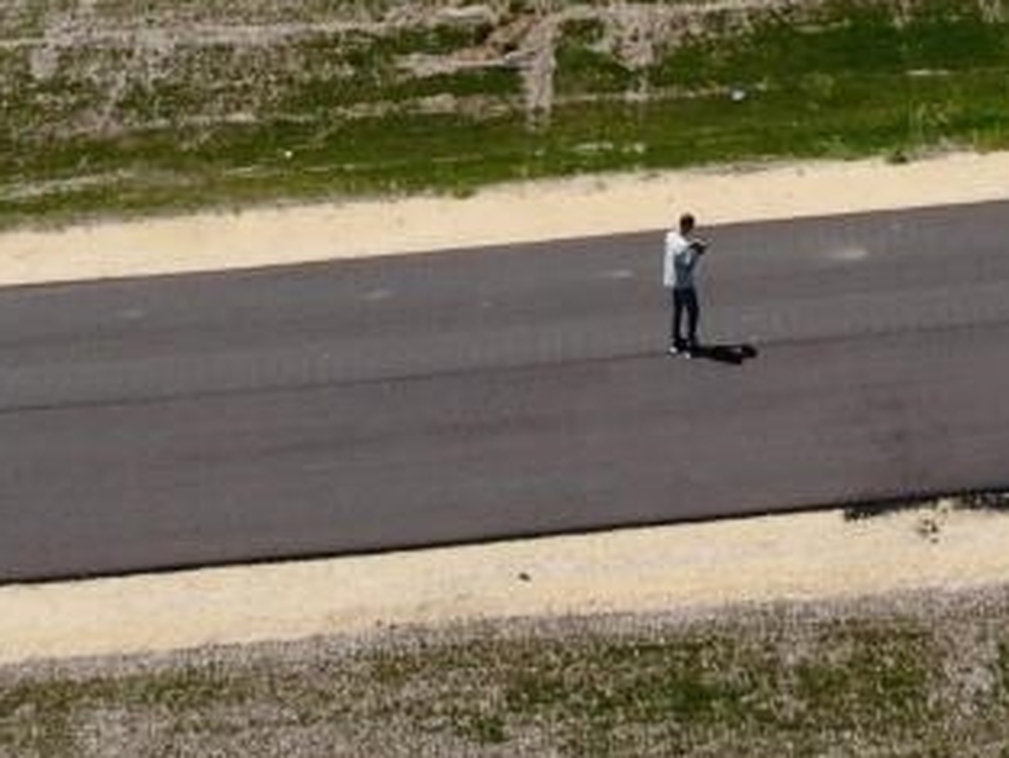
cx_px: 896
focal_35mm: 98
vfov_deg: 13.2
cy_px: -727
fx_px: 2858
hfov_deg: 19.7
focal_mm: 4.5
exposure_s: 1/1231
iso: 100
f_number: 2.8
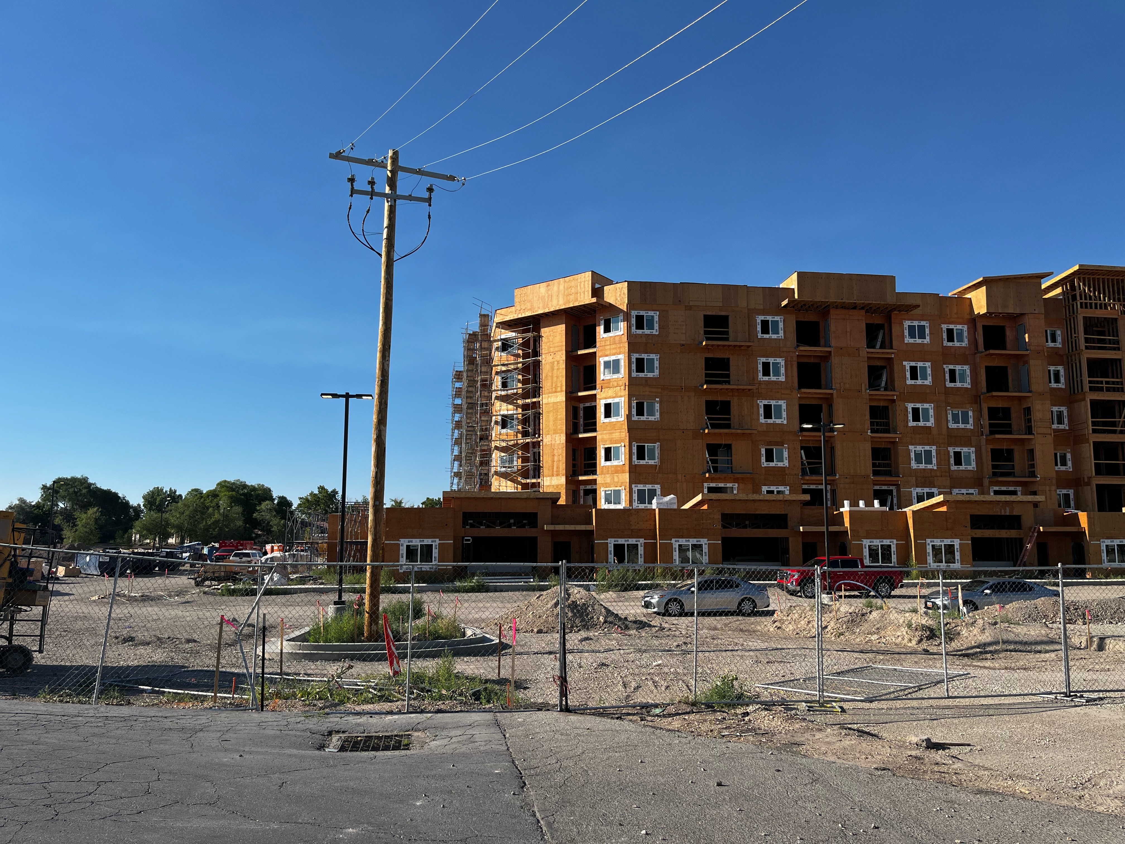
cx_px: 562
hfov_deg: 67.3
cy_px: 422
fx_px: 845
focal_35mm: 26
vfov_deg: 53.1
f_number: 1.6
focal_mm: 5.1
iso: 50
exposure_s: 1/3135
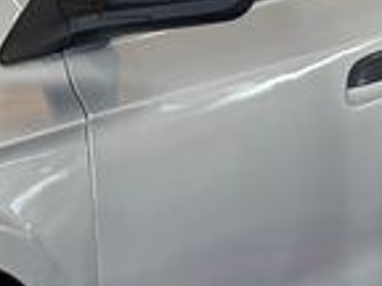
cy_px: -13
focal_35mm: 293
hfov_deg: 6.7
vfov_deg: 5.1
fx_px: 3233
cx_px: -93
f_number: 1.6
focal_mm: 5.96
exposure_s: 1/195
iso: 32
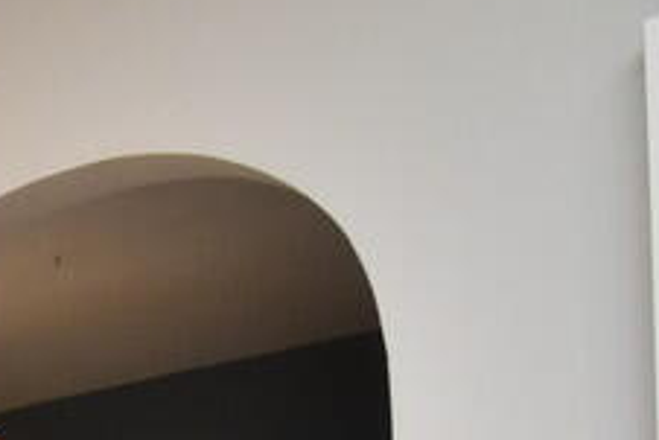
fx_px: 1246
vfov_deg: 17.6
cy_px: 692
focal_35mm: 68
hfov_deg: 17.6
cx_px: -741
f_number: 9
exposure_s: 1/60
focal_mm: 10
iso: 900
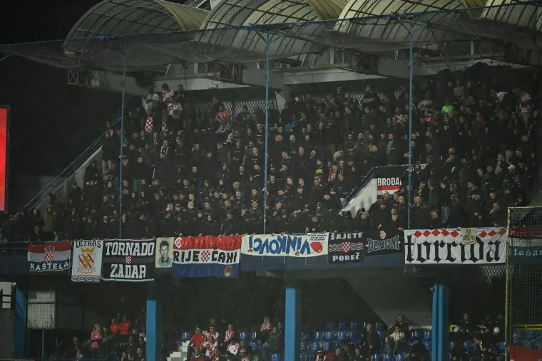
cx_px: 271
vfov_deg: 7.4
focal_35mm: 185
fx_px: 2786
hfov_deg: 11.1
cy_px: 180
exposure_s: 1/1600
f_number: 2.8
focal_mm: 185
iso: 3200
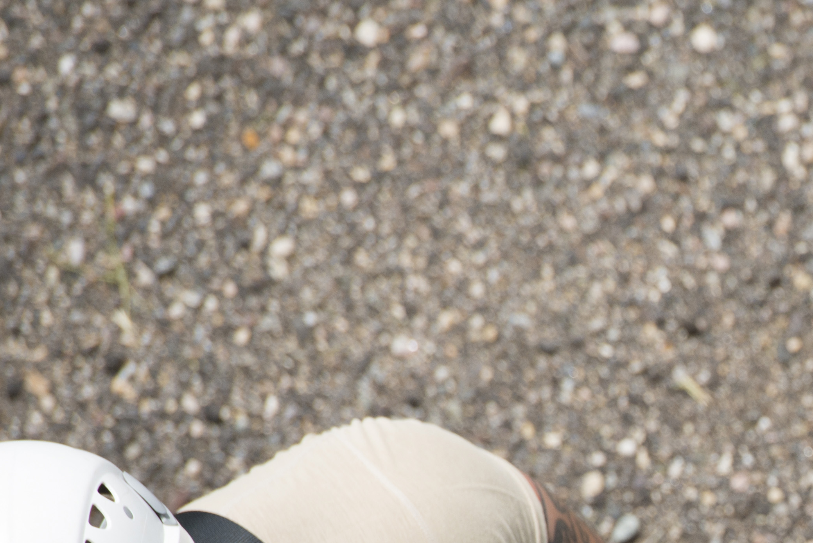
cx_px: 1238
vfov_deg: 1.9
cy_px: 899
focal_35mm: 708
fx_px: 15995
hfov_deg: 2.9
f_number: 5
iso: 320
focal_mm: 200
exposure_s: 1/2000
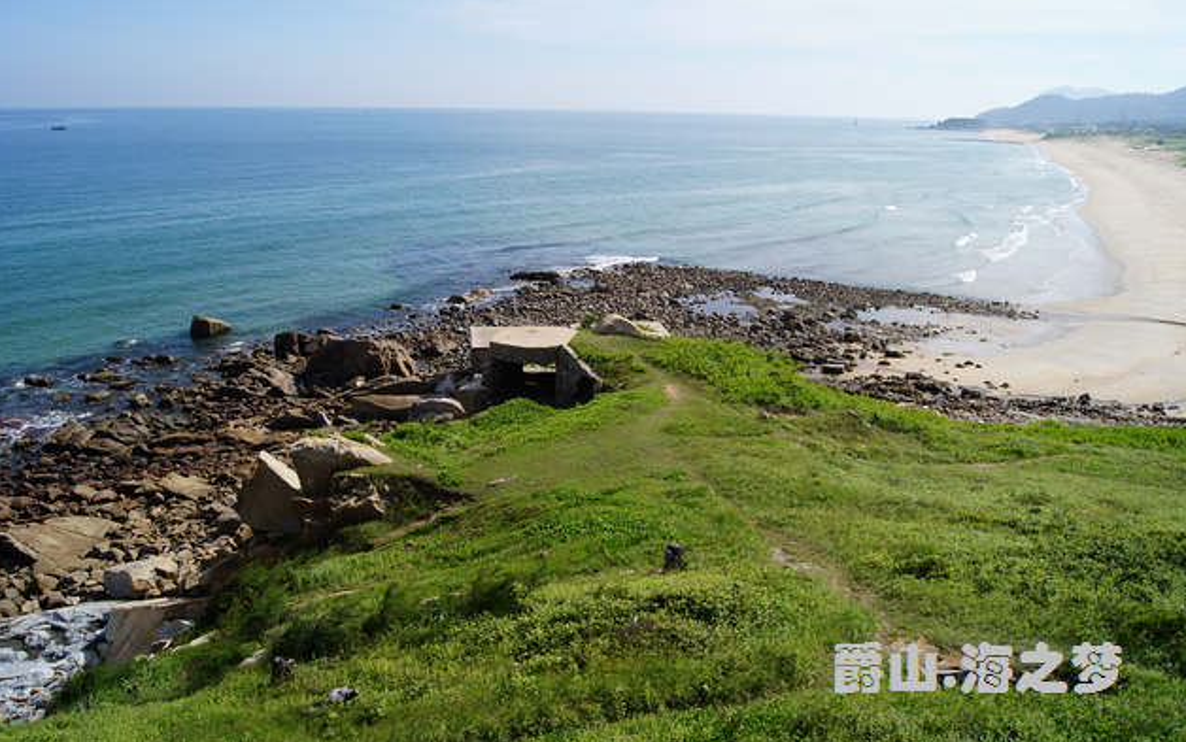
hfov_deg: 66.4
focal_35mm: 28
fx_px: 905
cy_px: 365
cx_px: 585
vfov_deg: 44.6
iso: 200
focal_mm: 18
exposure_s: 1/500
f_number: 9
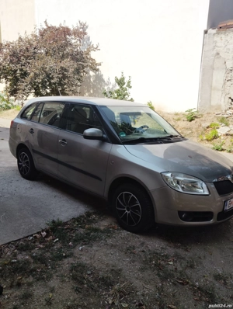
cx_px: 116
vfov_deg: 61.6
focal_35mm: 29
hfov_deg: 48.4
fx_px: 259
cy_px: 154
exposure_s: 1/1156
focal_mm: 4.25
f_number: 1.8
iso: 50
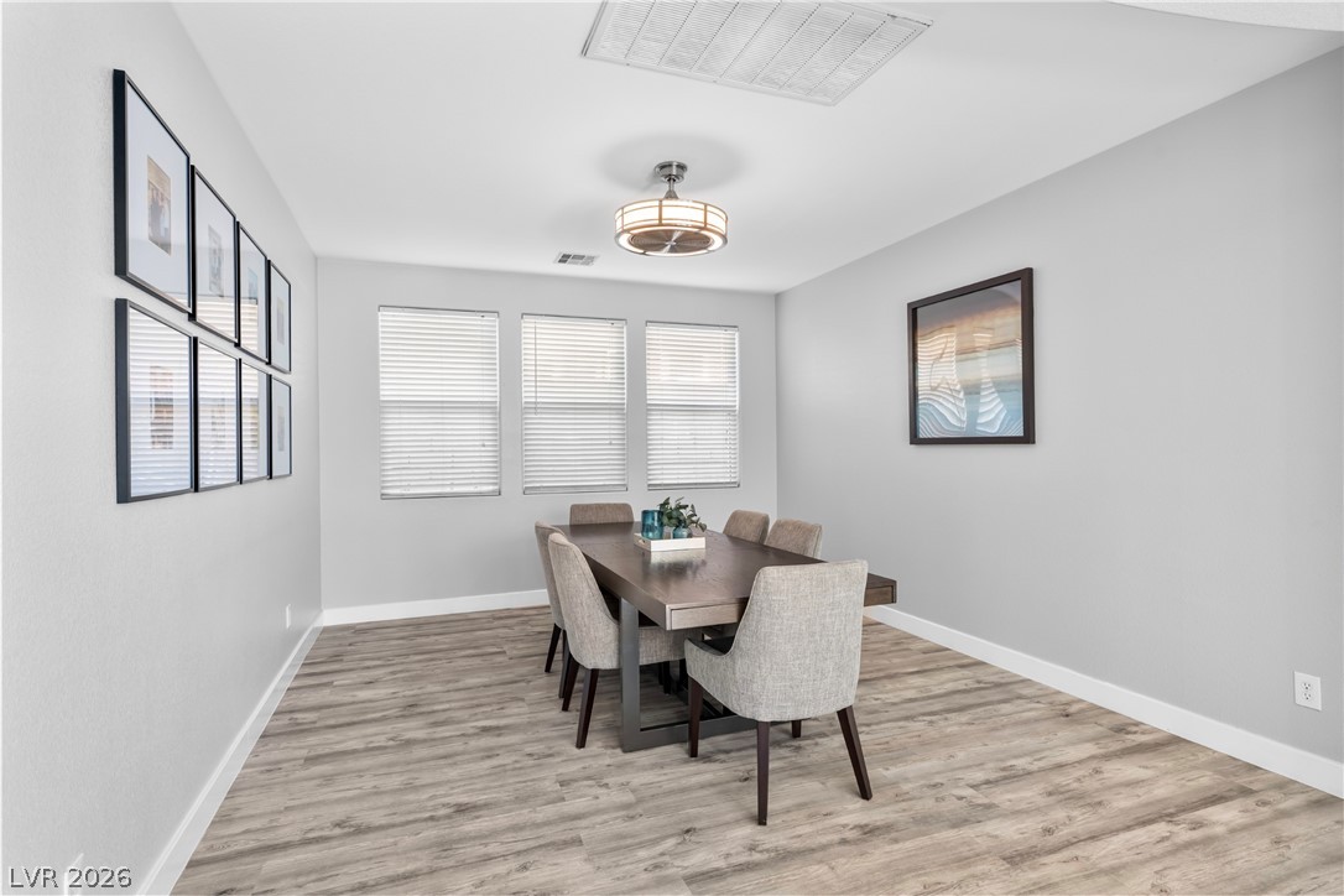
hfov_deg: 90.0
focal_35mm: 18
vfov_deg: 67.4
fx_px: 672
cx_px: 672
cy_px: 448
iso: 250
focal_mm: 18
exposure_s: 1/25
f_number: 8
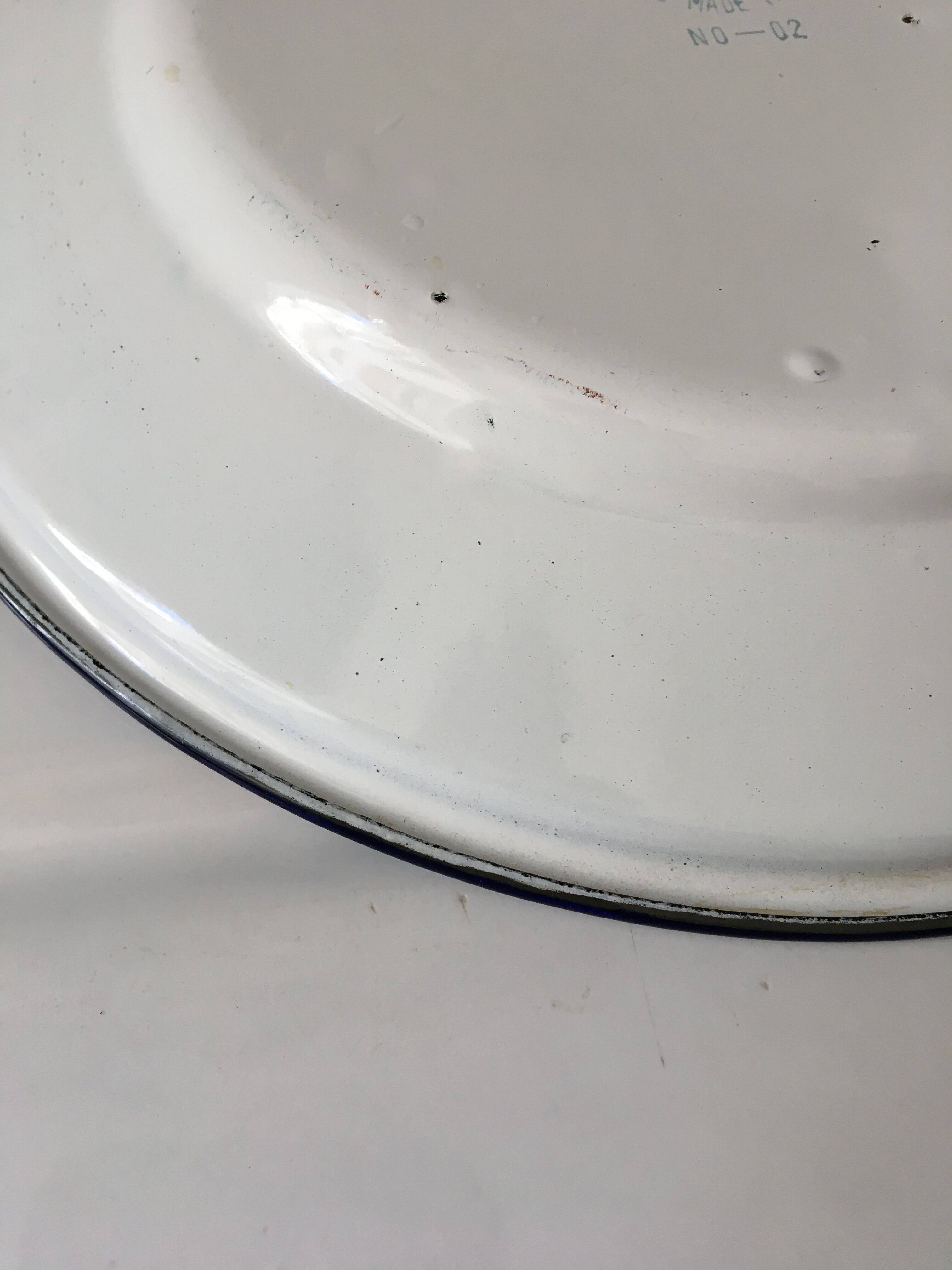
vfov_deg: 61.7
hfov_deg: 48.2
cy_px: 635
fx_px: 1063
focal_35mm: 29
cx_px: 476
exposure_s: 1/33
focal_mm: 4.15
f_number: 2.2
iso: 25
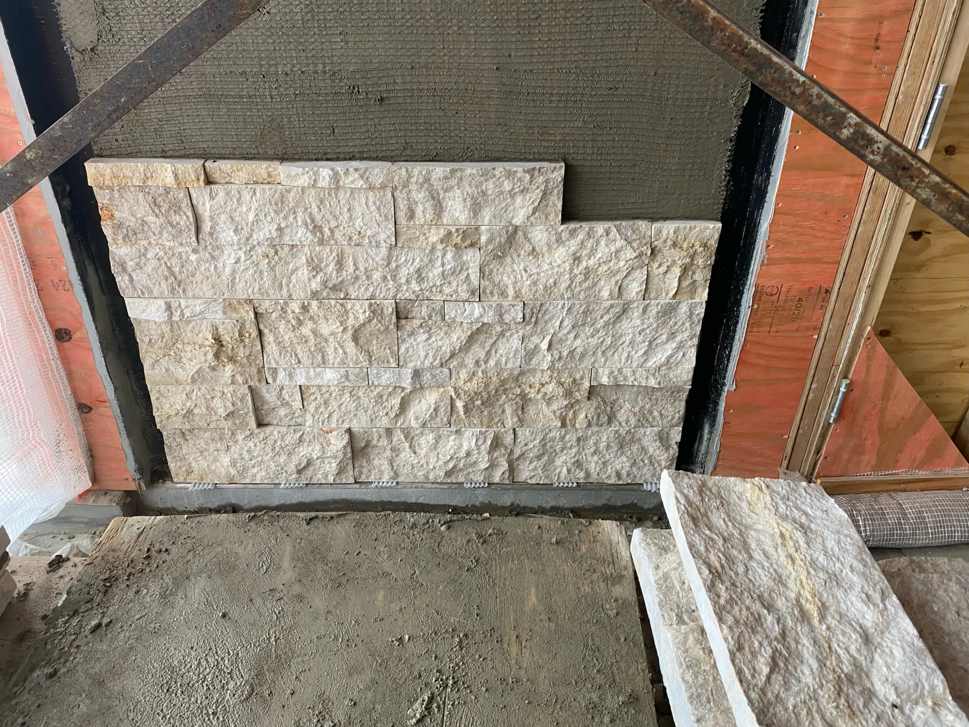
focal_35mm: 26
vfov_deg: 53.1
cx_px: 484
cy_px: 364
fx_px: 728
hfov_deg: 67.3
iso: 125
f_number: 1.8
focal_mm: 4.25
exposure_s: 1/69
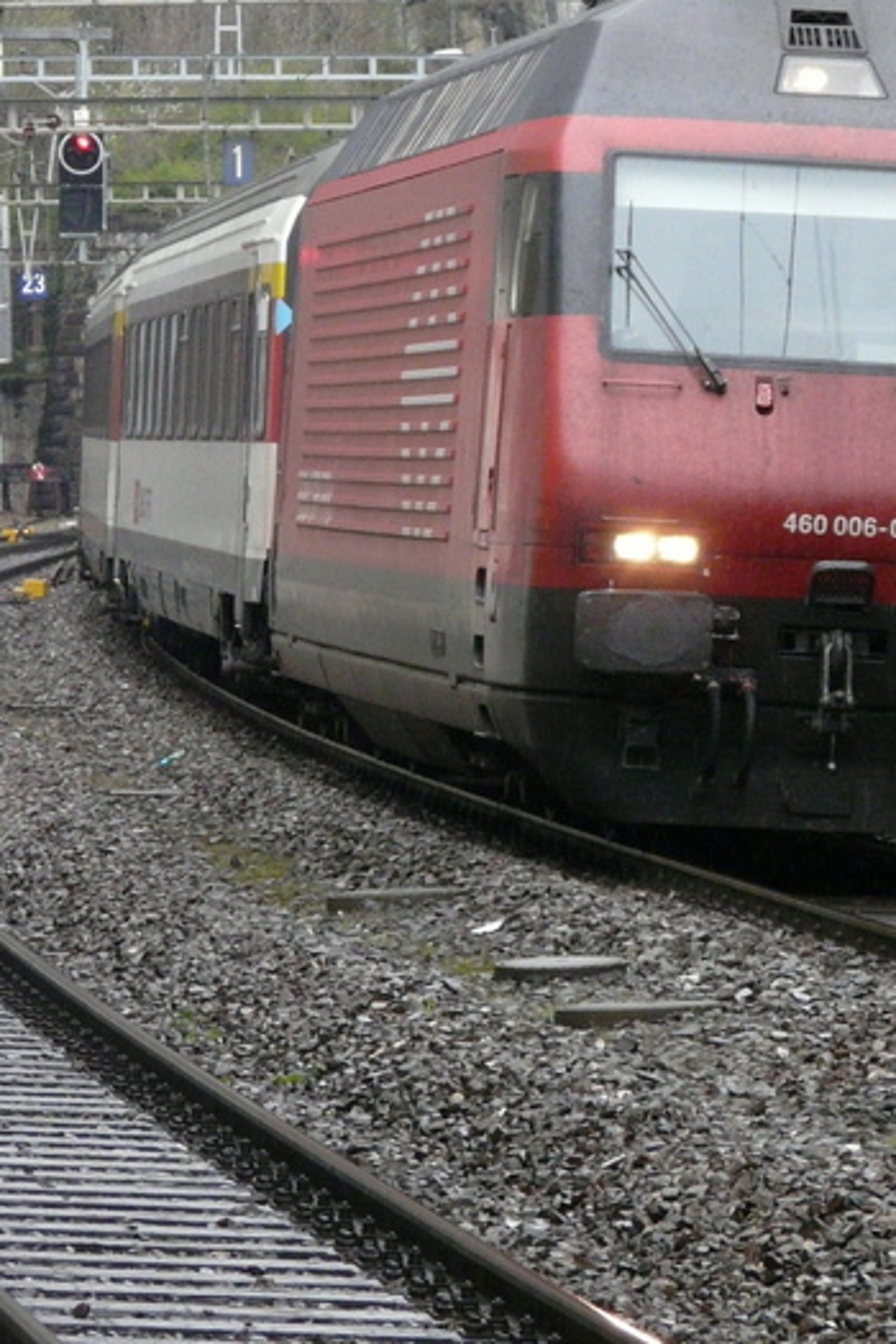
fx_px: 10863
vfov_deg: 7.1
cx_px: 745
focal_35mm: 291
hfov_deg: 4.7
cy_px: 433
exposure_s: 1/250
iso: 320
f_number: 3.6
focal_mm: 24.2
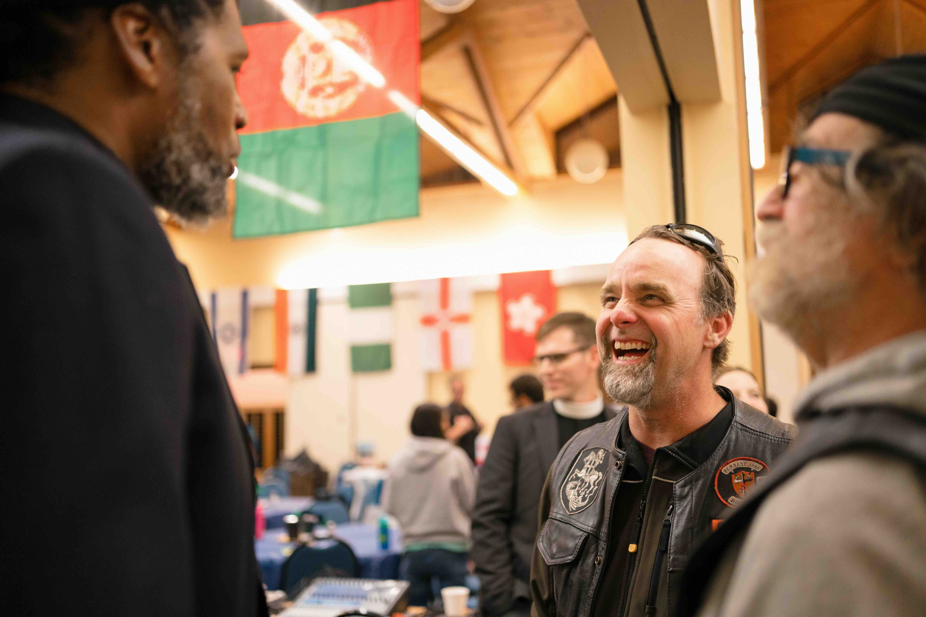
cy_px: 308
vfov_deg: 37.9
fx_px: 900
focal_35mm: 35
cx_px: 463
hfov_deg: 54.4
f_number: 2
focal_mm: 35
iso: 4000
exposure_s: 1/200
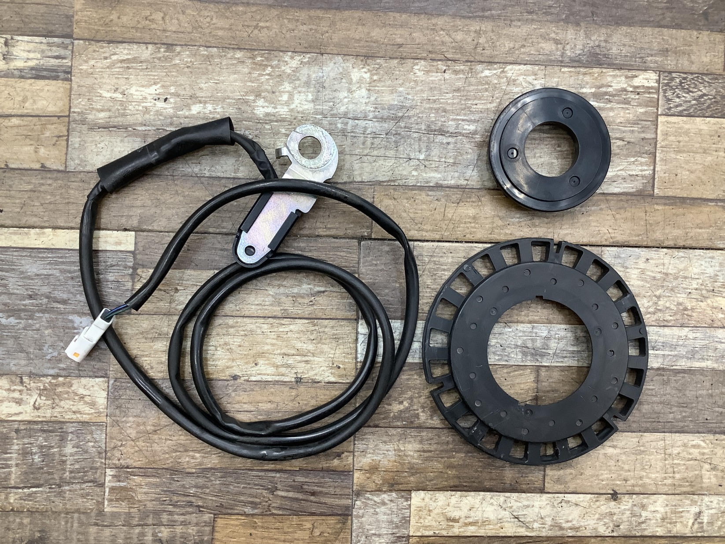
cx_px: 362
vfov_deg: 45.5
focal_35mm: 31
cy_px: 272
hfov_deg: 58.3
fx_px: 649
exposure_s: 1/60
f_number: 2.4
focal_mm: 3.3
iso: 125
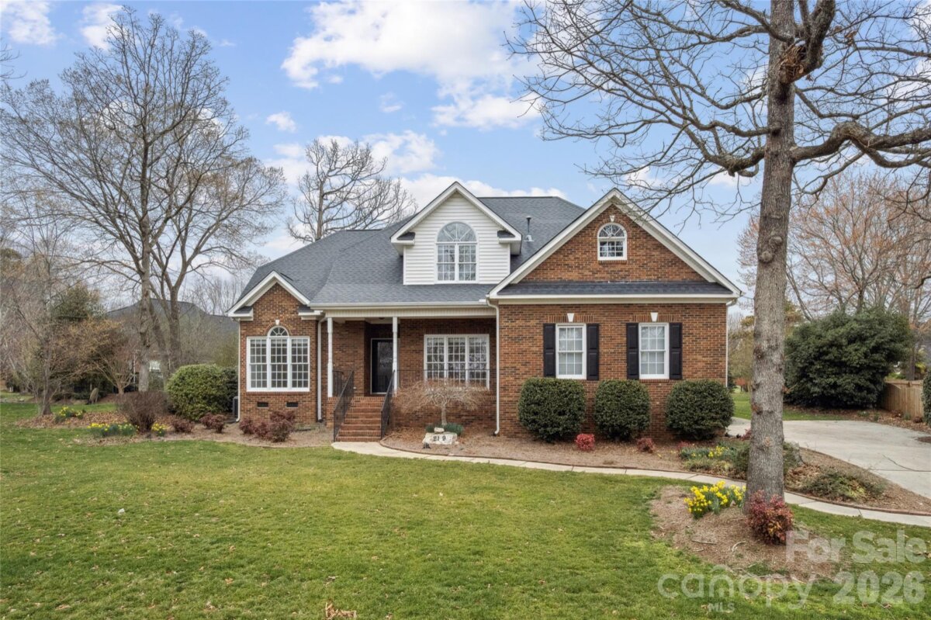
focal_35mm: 22
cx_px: 466
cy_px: 310
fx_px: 569
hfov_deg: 78.6
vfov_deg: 57.2
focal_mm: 8.4
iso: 100
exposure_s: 1/200
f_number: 2.8
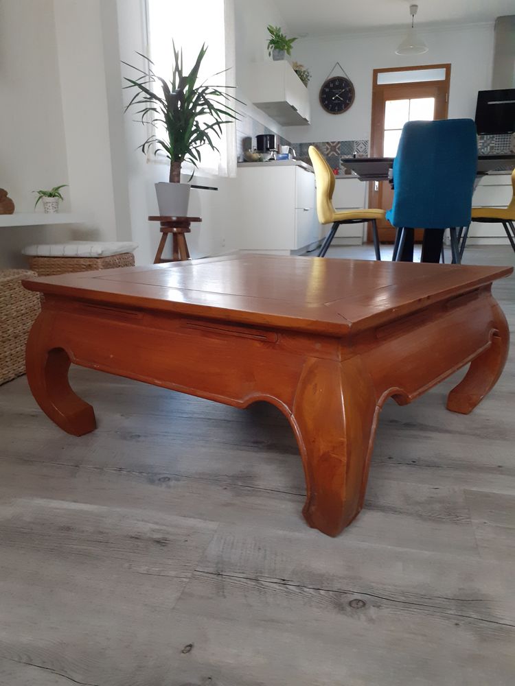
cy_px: 343
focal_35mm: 27
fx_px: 536
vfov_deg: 65.3
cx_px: 258
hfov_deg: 51.4
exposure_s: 1/25
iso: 320
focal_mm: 3.6
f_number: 1.9
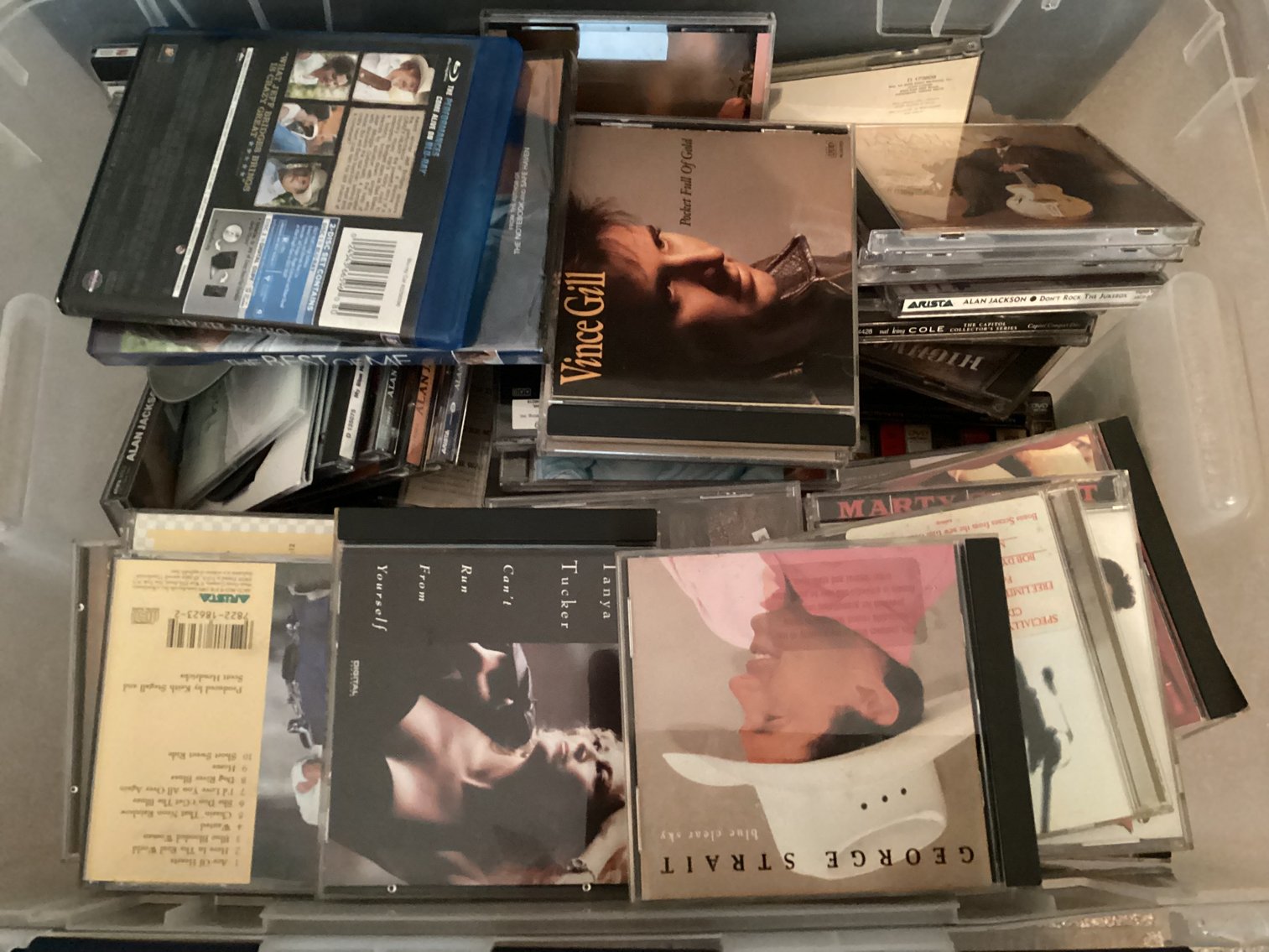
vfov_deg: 45.4
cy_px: 476
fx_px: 1137
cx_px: 634
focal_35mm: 31
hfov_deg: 58.3
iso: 800
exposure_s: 1/17
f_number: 2.4
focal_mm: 3.3
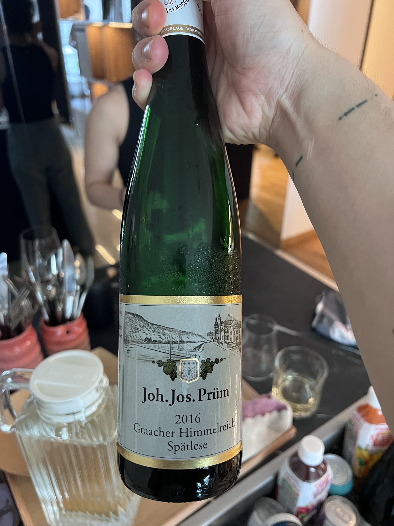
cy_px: 263
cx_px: 197
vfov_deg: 67.3
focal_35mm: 26
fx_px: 395
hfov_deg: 53.1
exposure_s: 1/42
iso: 500
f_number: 1.5
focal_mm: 5.7
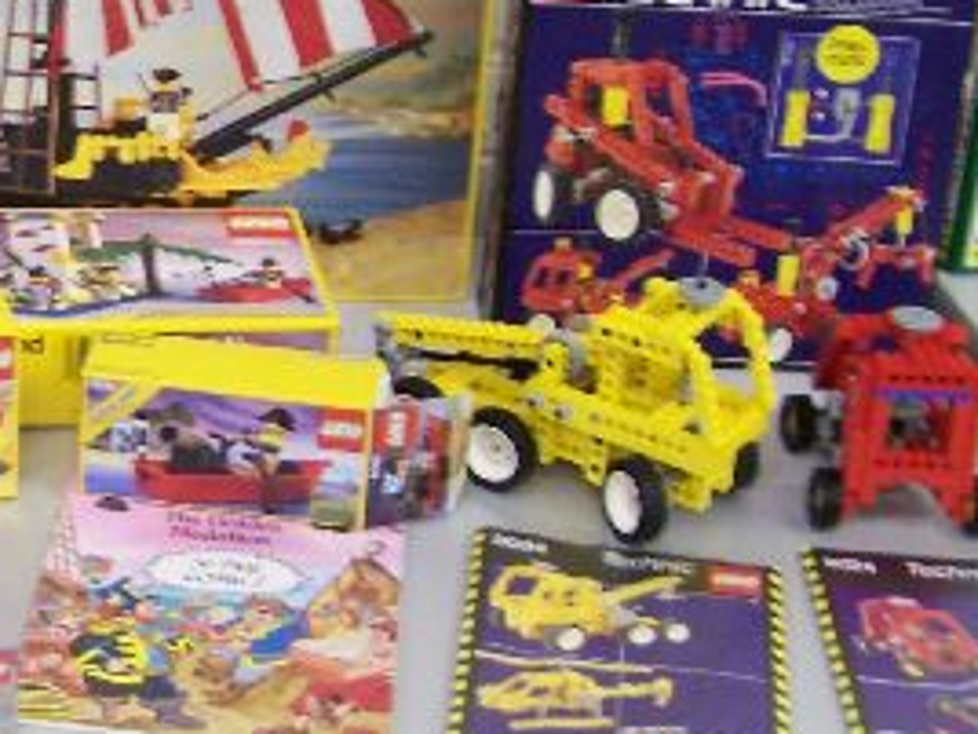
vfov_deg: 16.0
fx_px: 2599
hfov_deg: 20.4
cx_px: -84
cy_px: 212
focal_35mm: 92
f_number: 2.8
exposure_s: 1/10
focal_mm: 6.3
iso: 140
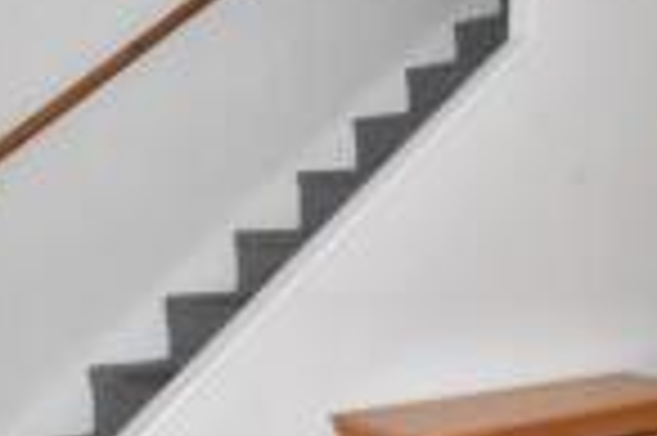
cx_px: 612
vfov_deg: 27.4
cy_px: 249
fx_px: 893
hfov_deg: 37.3
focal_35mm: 49
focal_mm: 10
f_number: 13
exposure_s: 1/60
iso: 1100
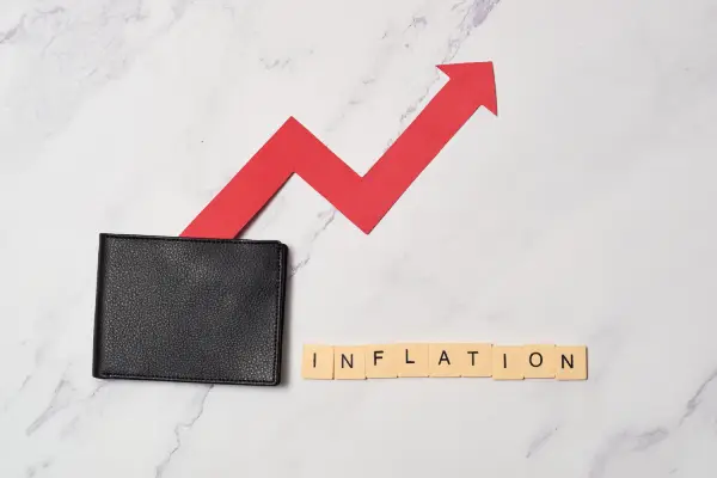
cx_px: 358
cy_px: 239
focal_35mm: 75
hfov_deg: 27.0
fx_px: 1494
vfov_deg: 18.2
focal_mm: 50
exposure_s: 1/125
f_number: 5.6
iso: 100
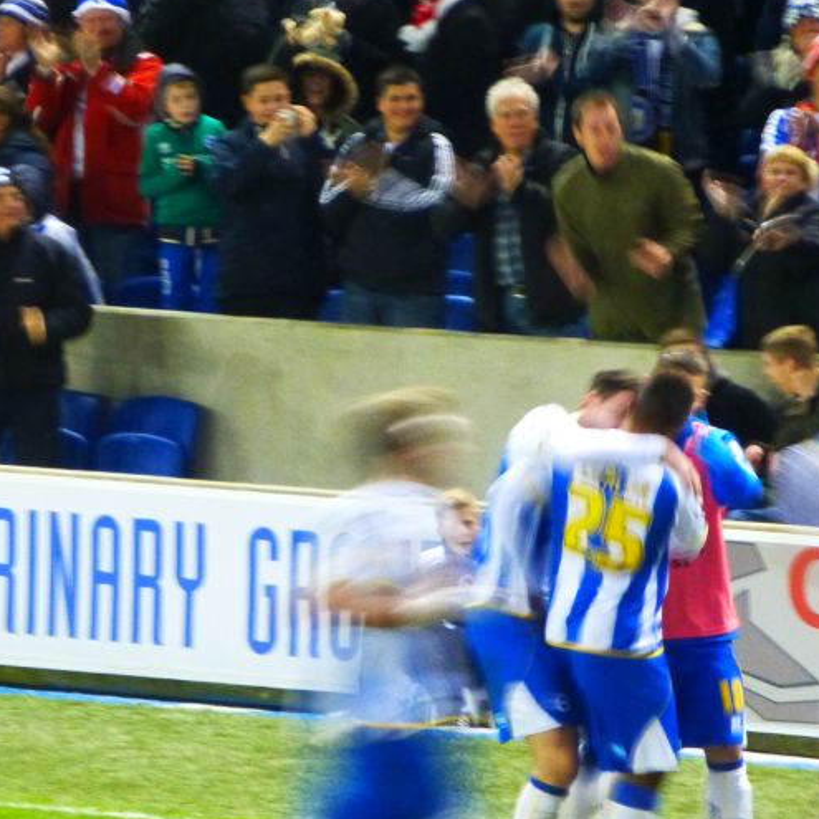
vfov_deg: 3.5
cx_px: 326
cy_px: 458
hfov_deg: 3.5
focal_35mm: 495
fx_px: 13250
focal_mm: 41.3
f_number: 5.6
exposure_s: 1/8
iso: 640
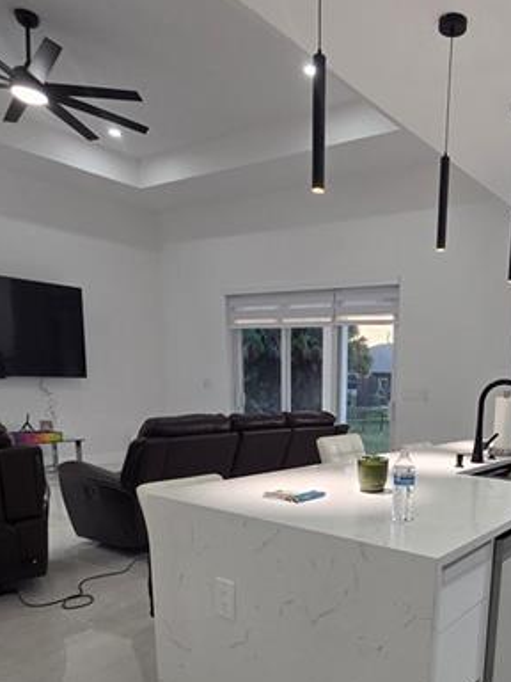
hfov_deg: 50.6
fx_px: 512
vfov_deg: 63.6
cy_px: 506
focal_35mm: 26
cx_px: 390
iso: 160
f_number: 2.2
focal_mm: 2.2
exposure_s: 1/120
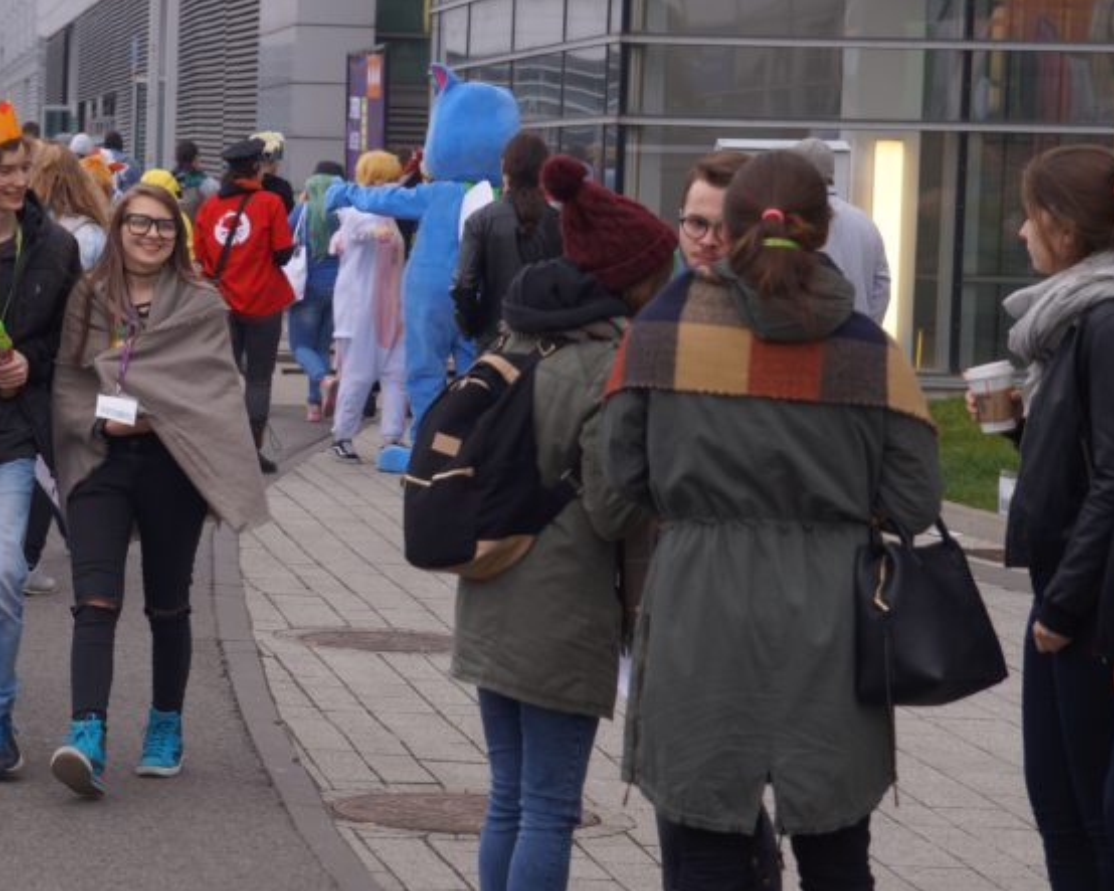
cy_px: 390
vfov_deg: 11.9
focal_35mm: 130
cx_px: 95
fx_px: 4285
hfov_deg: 14.6
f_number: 4
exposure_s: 1/100
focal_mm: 50
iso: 100
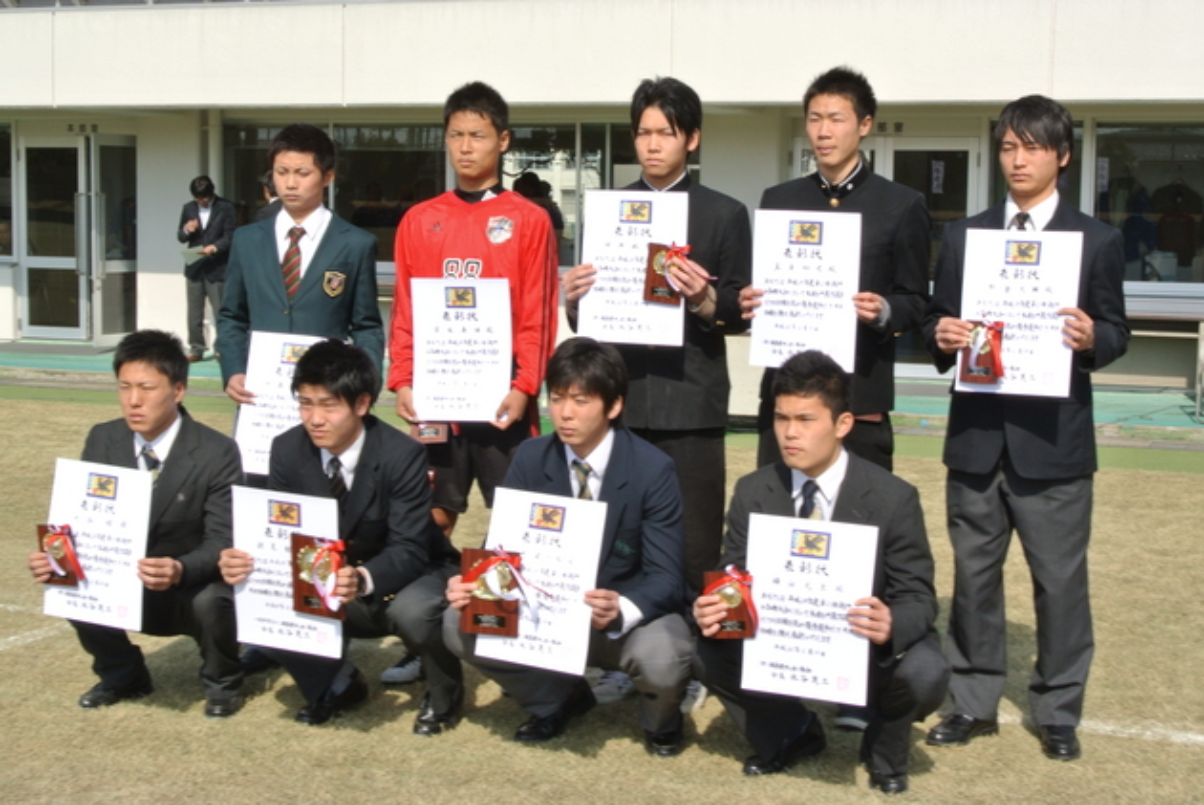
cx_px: 602
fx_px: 1975
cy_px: 402
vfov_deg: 23.0
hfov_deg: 33.9
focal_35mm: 59
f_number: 16
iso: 100
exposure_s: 1/60
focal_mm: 21.9
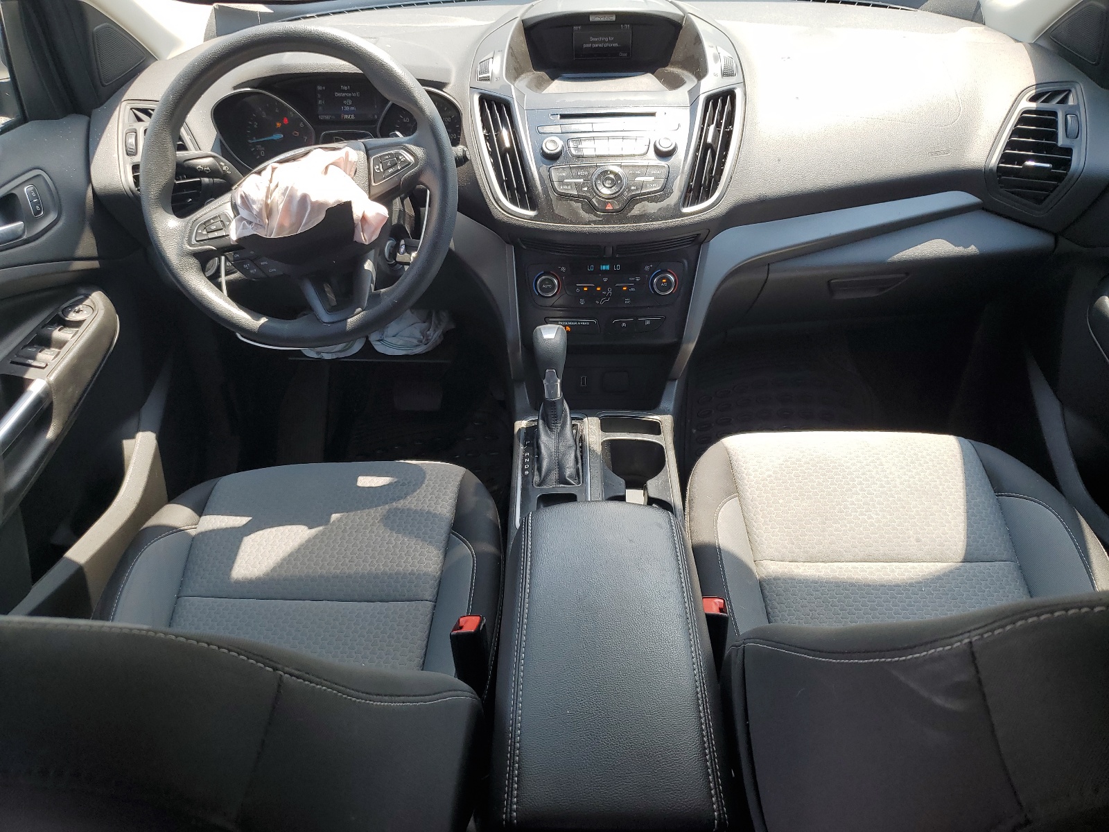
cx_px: 554
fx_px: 833
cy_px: 416
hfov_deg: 67.3
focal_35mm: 26
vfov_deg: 53.1
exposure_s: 1/500
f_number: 1.5
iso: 50
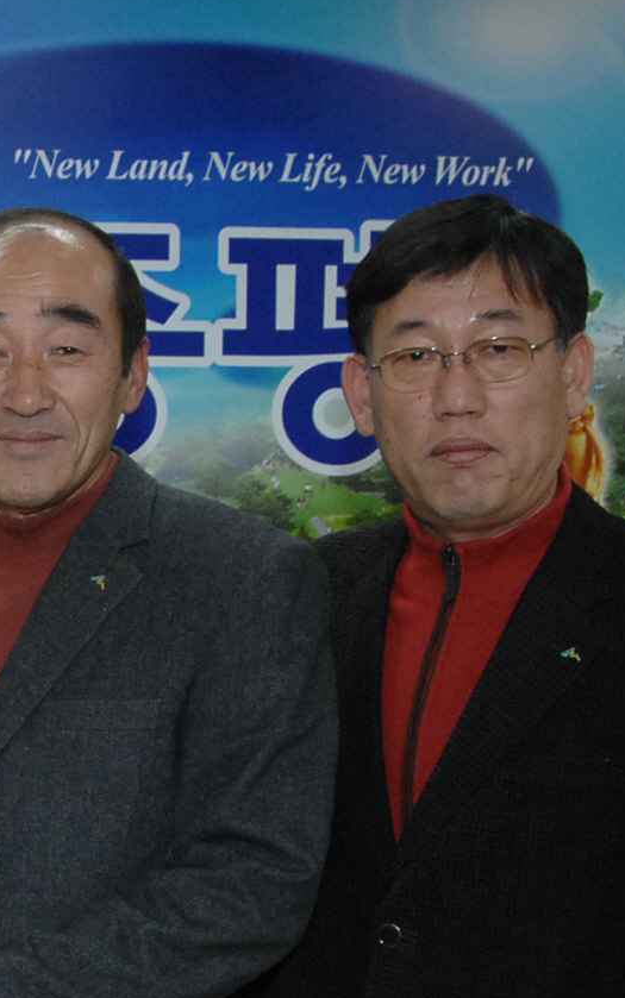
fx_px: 2124
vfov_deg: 26.3
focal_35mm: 78
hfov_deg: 15.6
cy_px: 660
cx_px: -273
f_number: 6
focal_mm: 20
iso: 500
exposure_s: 1/60
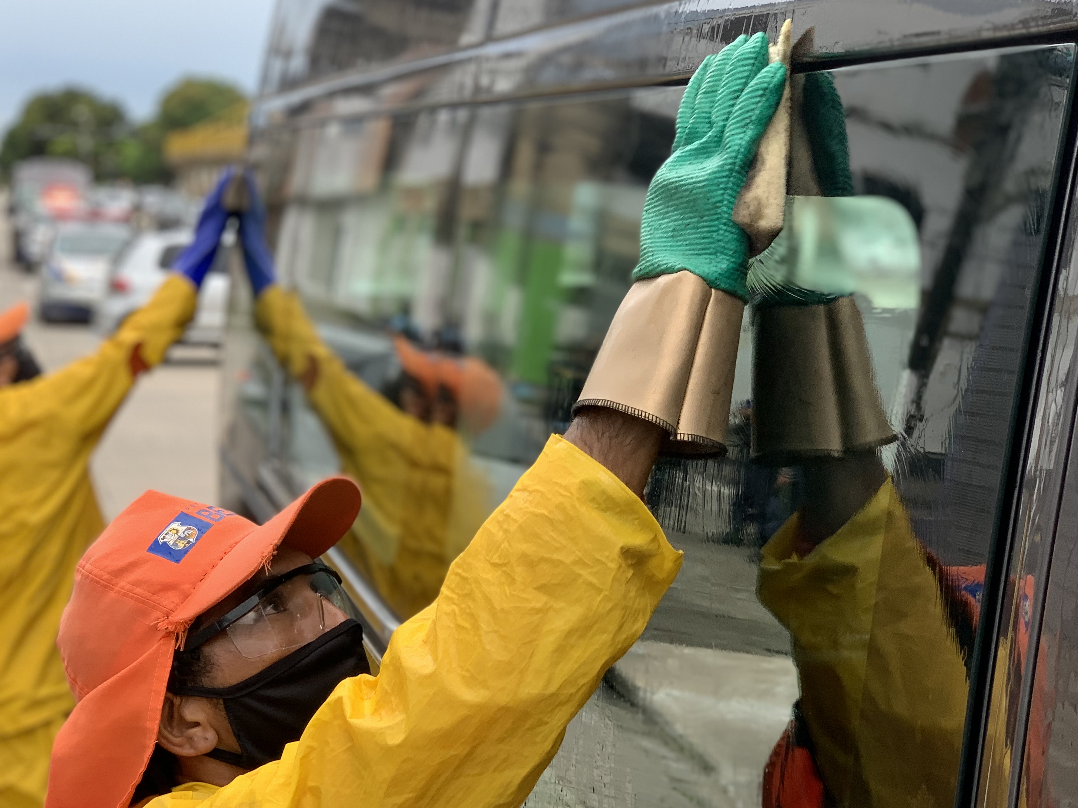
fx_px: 2242
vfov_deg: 20.4
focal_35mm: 72
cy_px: 475
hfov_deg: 27.0
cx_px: 452
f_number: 2.4
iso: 40
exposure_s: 1/122
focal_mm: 6
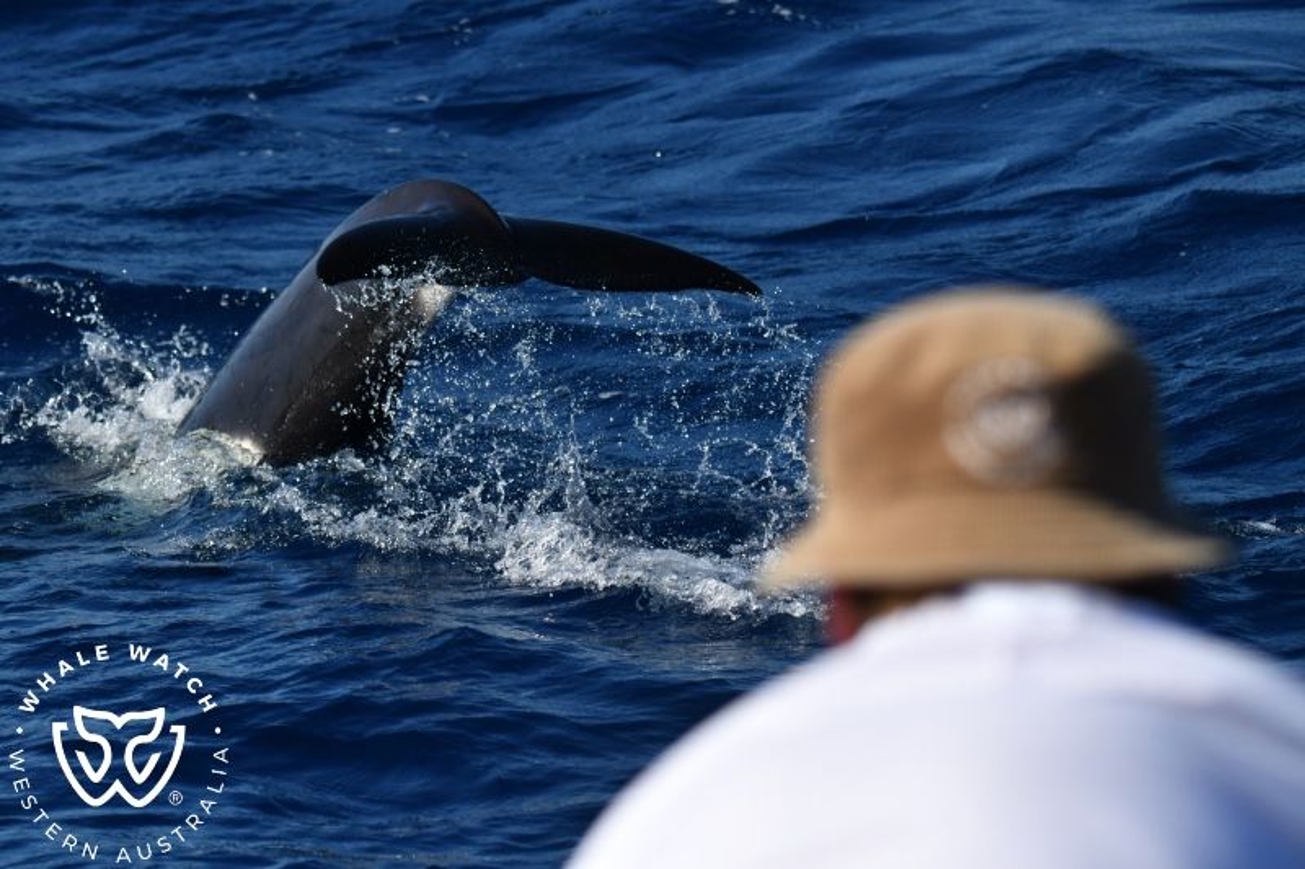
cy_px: 434
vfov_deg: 9.8
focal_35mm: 140
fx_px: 5074
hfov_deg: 14.7
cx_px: 652
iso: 720
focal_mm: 140
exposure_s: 1/8000
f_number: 5.6
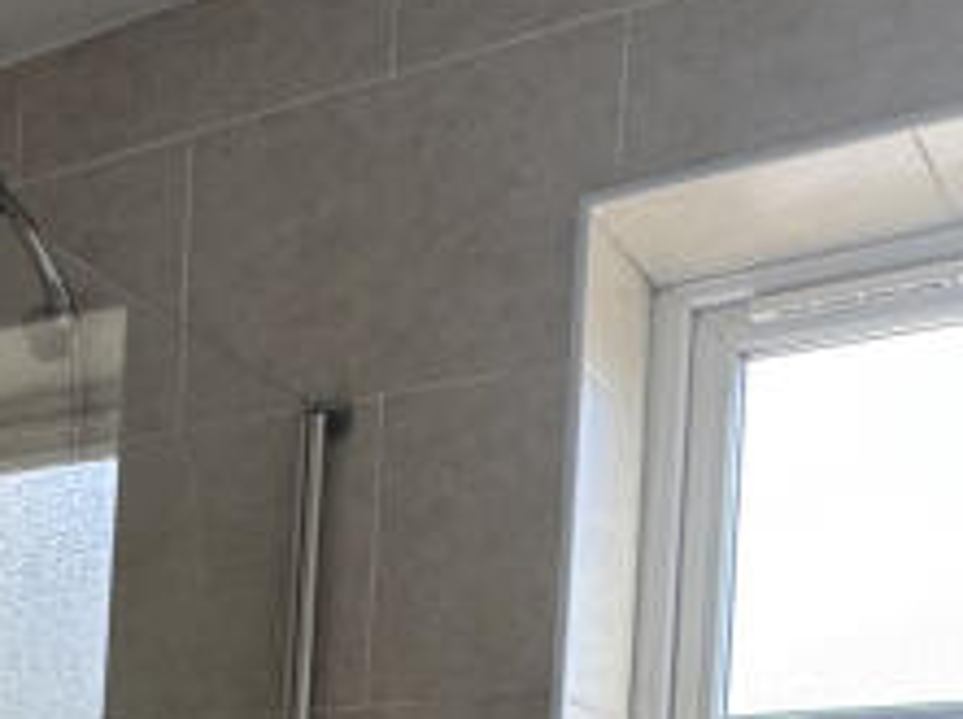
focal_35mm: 65
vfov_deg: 19.3
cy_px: 1124
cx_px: 57
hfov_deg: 28.5
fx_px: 1805
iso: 125
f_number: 2.2
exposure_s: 1/99
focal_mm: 2.22
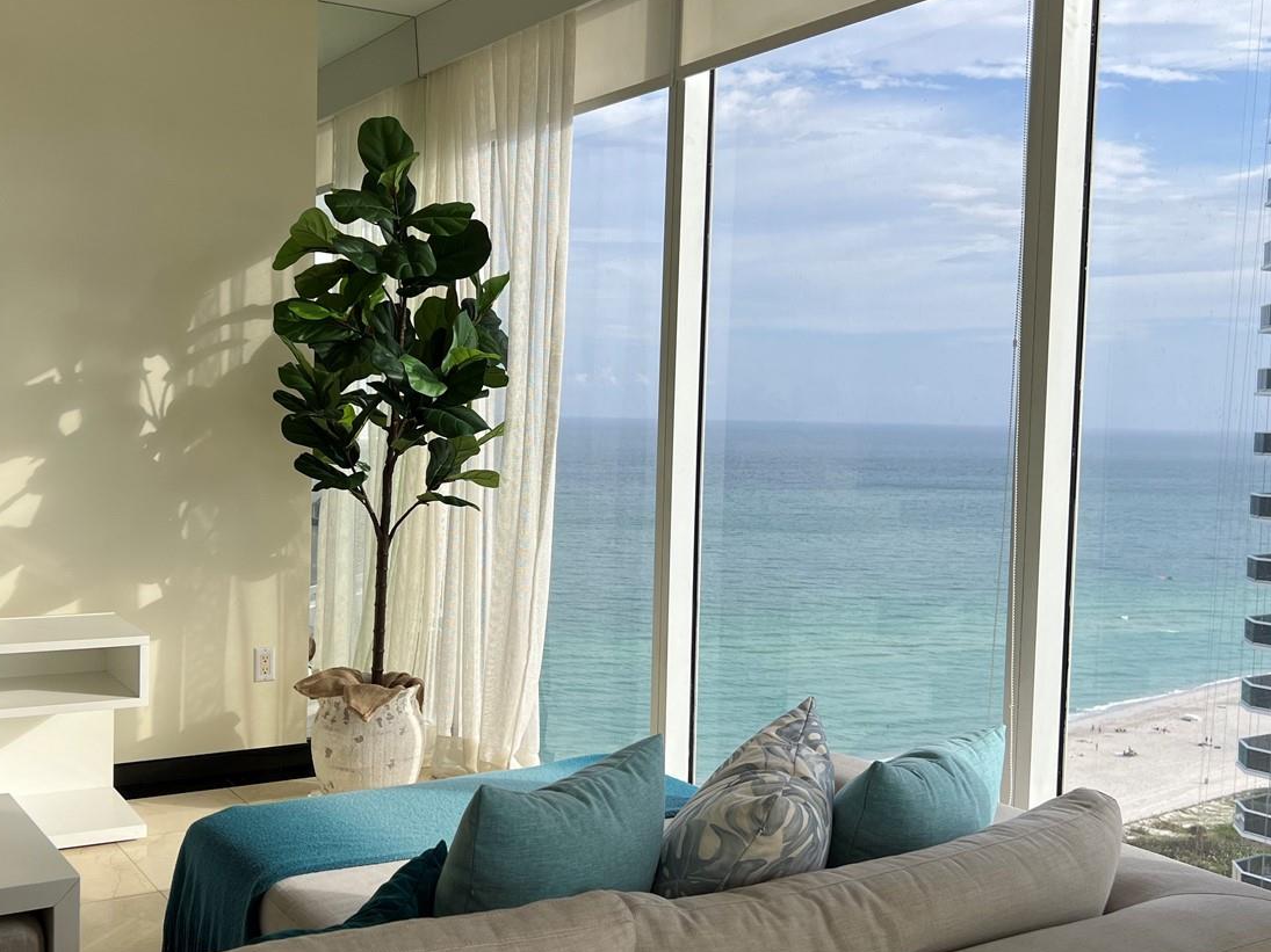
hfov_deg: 48.6
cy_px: 484
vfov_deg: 37.7
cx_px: 492
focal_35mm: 38
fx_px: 1395
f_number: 1.5
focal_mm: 5.7
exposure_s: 1/758
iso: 50
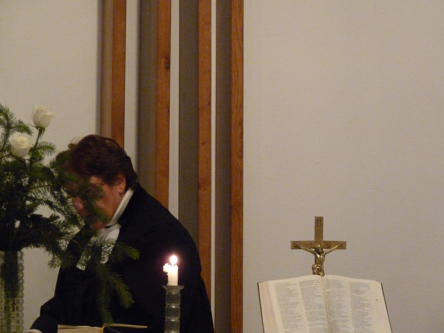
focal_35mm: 209
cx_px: 222
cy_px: 166
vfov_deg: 7.1
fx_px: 2681
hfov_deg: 9.5
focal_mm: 37.1
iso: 800
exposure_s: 1/20
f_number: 3.7
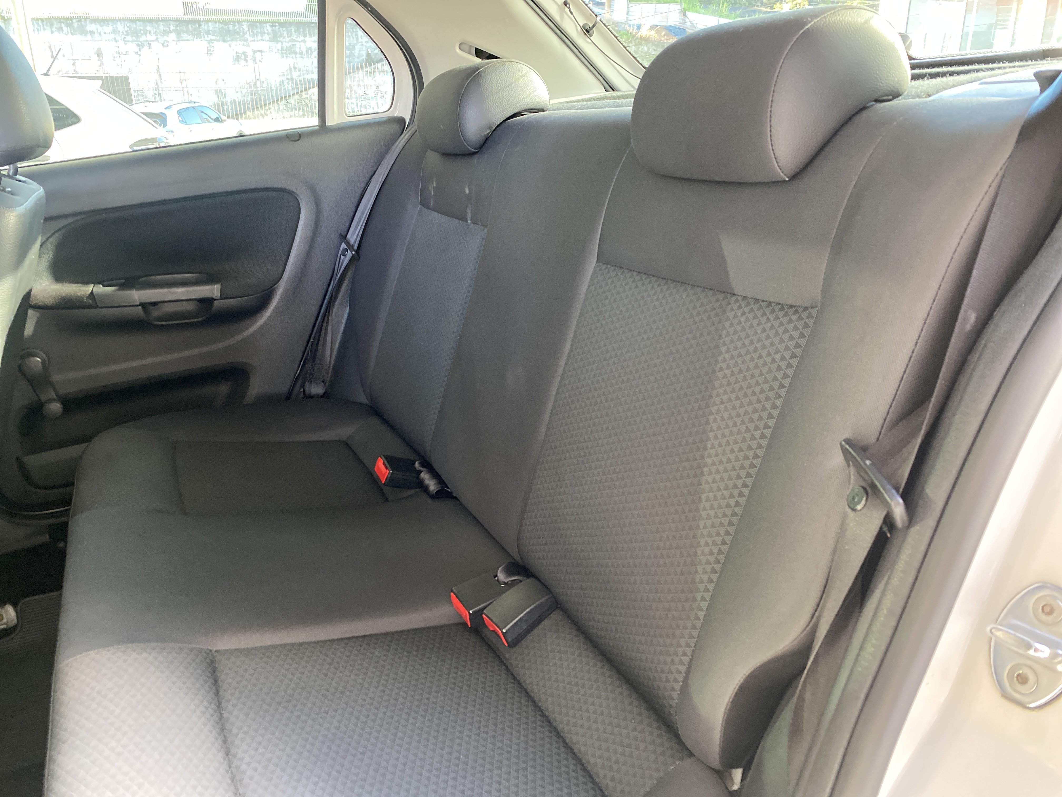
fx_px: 798
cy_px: 398
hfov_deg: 67.3
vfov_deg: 53.1
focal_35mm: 26
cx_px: 531
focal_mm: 4.25
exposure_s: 1/46
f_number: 1.8
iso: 500
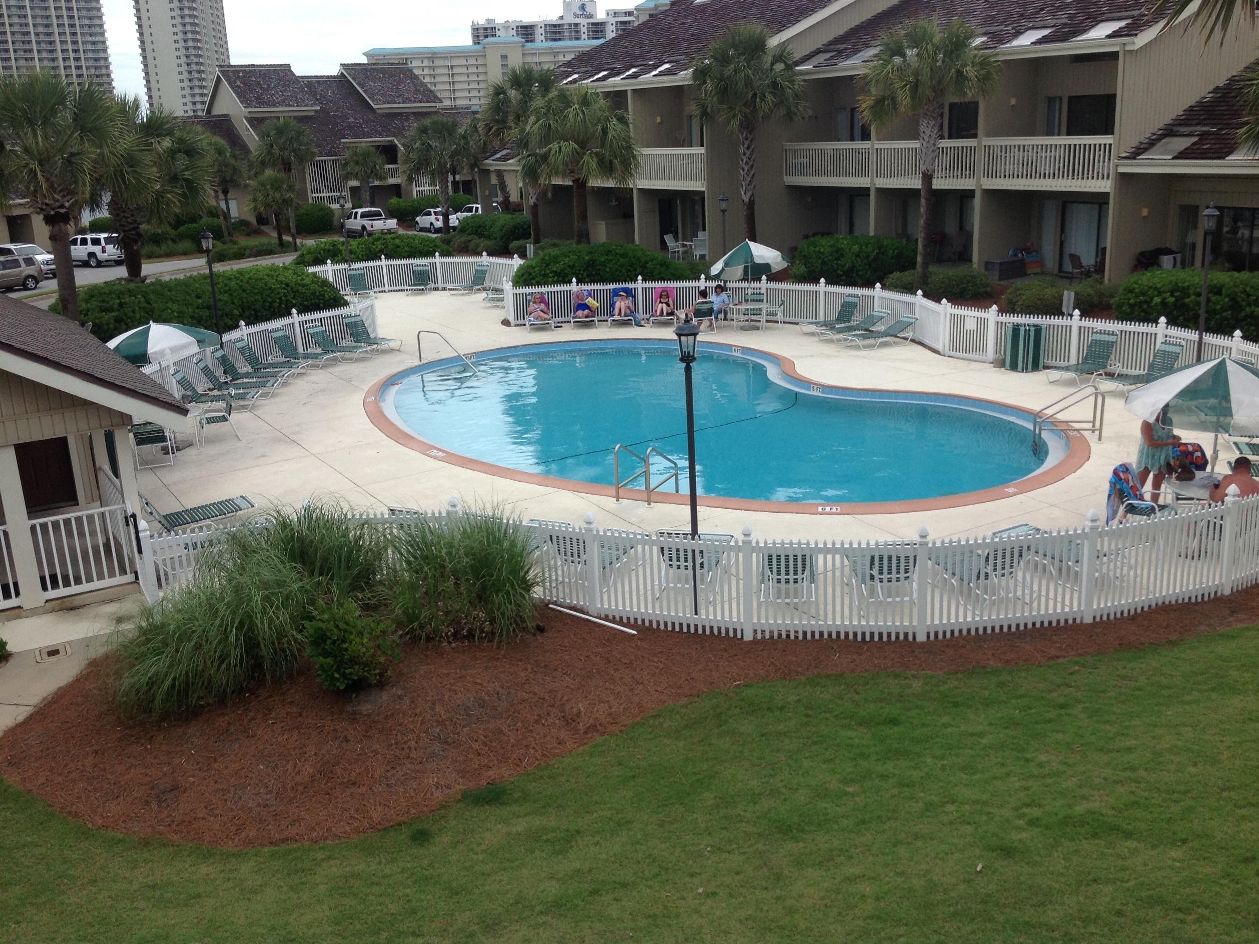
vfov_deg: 39.7
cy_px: 465
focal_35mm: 36
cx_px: 645
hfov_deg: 51.3
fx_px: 1309
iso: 50
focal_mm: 4.28
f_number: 2.4
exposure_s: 1/1439
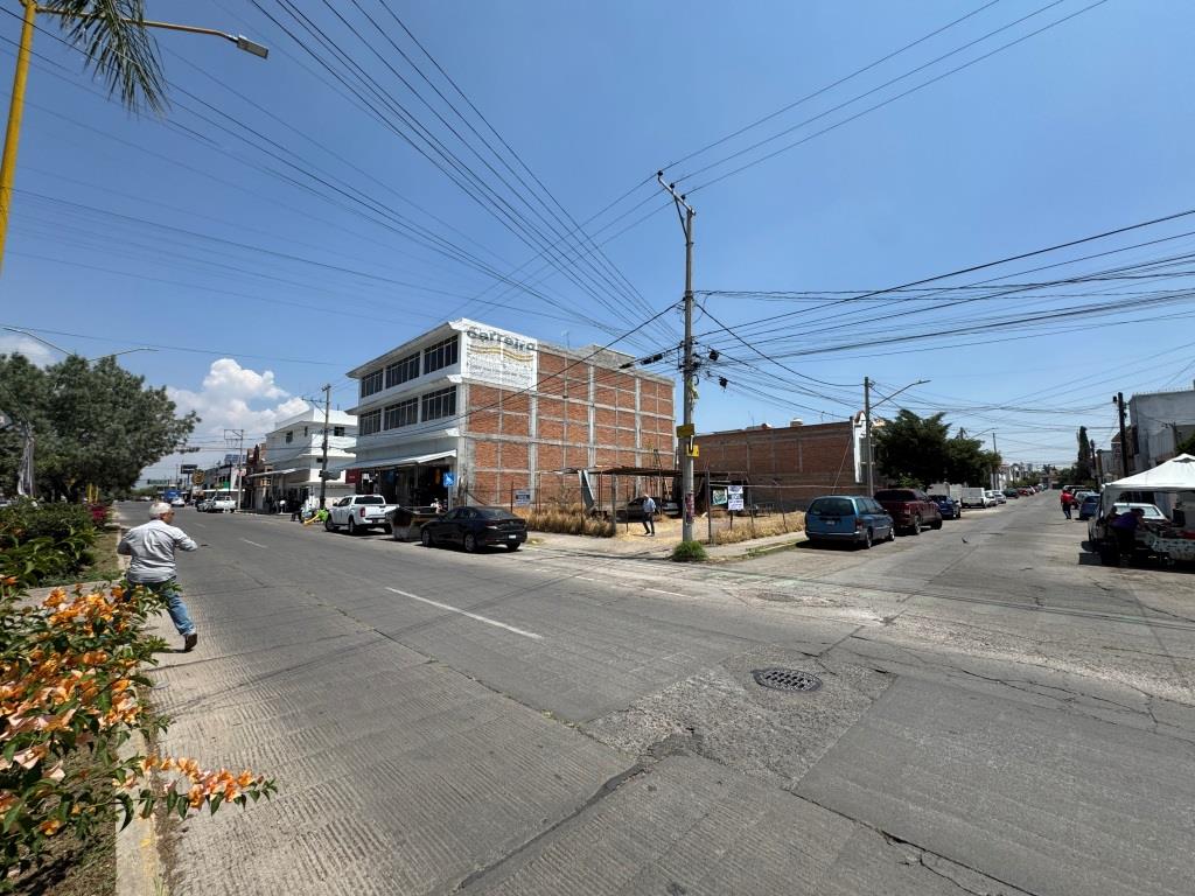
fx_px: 483
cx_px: 598
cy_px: 448
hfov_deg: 102.1
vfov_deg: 85.7
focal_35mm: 14
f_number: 2.2
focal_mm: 2.22
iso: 50
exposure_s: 1/2494
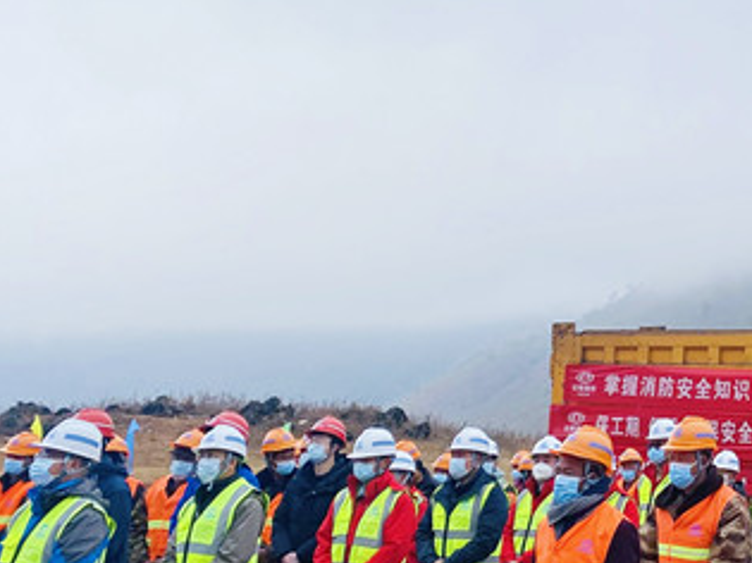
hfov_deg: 26.4
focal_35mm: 66
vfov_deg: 22.1
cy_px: 177
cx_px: 888
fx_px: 1433
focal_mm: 4.25
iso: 32
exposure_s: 1/1898
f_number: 1.8
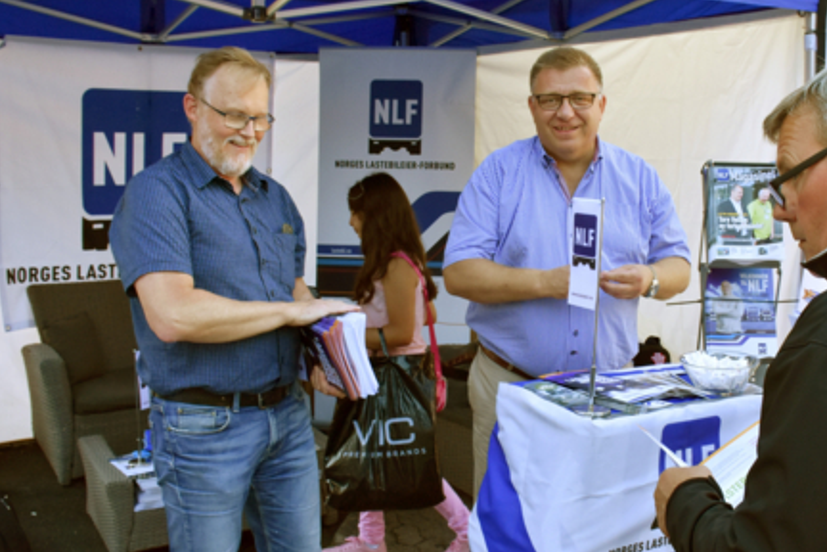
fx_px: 919
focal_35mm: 40
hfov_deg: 47.5
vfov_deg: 33.4
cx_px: 563
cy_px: 275
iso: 800
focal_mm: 18
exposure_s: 1/250
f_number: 8
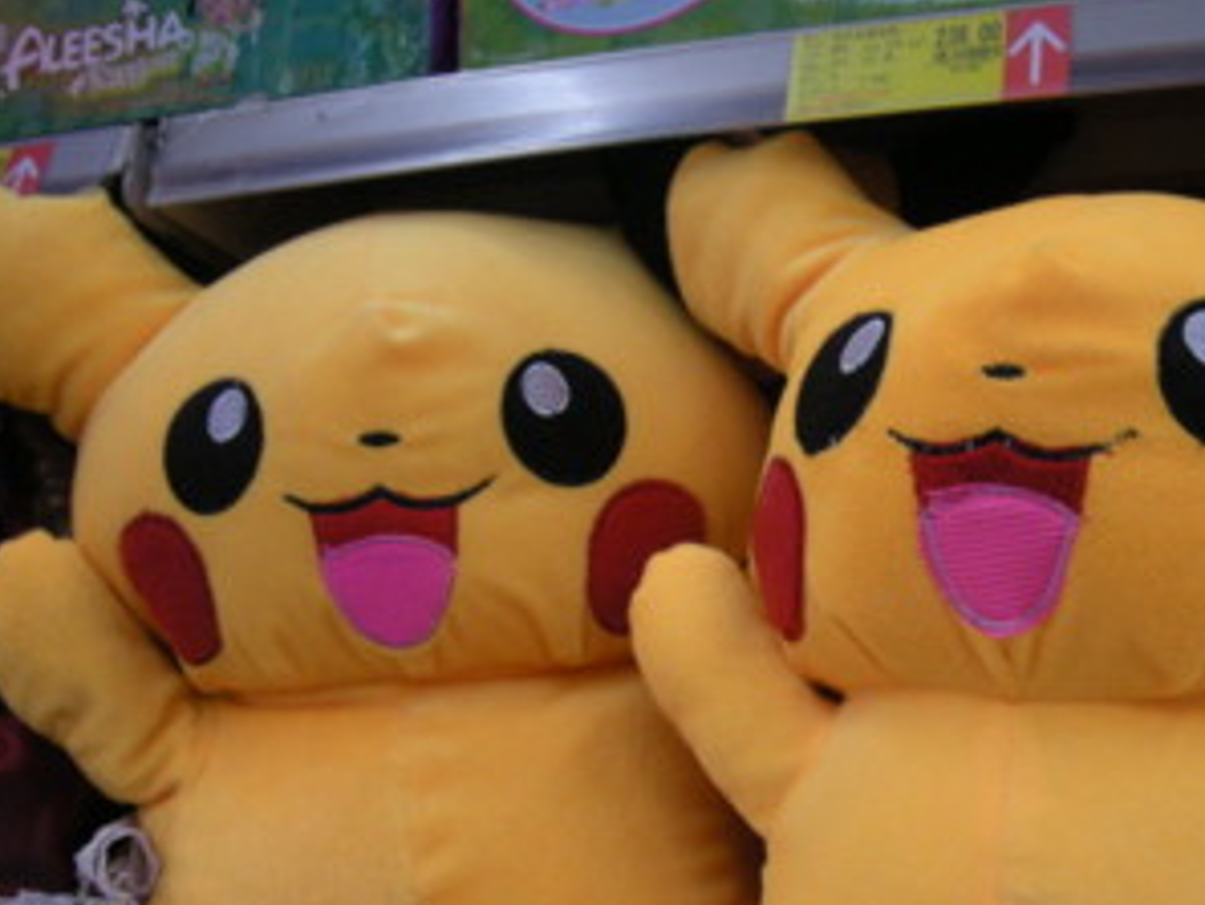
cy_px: 613
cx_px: 759
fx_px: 1846
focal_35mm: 53
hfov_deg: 35.9
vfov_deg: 27.4
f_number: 2.8
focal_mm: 5.7
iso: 205
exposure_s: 1/61.4
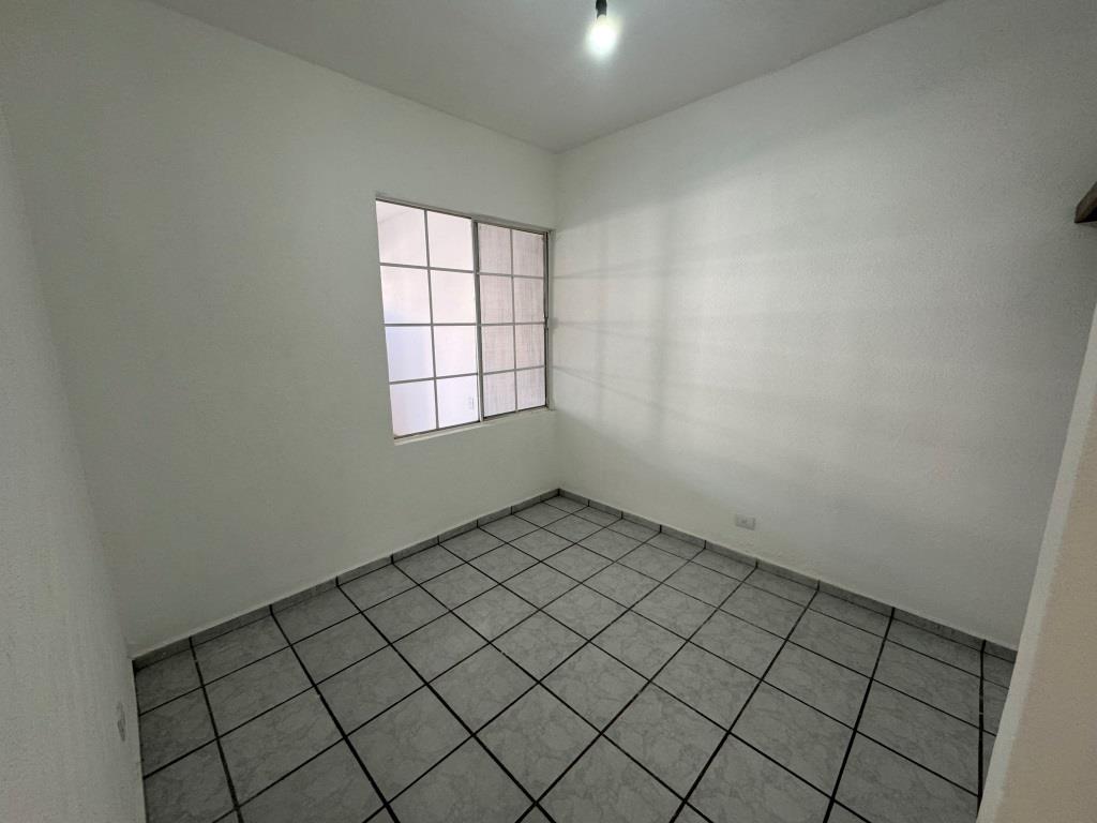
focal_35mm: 14
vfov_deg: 85.7
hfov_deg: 102.1
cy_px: 412
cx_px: 548
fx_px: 444
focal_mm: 2.22
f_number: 2.2
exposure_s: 1/60
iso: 160
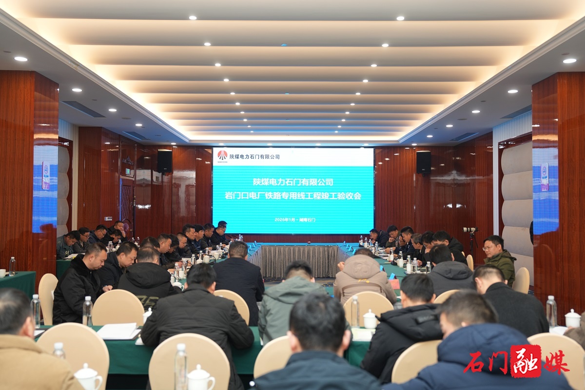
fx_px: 569
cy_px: 195
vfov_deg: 37.9
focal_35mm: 35
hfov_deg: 54.4
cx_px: 292
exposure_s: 1/60
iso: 400
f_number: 2.8
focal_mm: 35
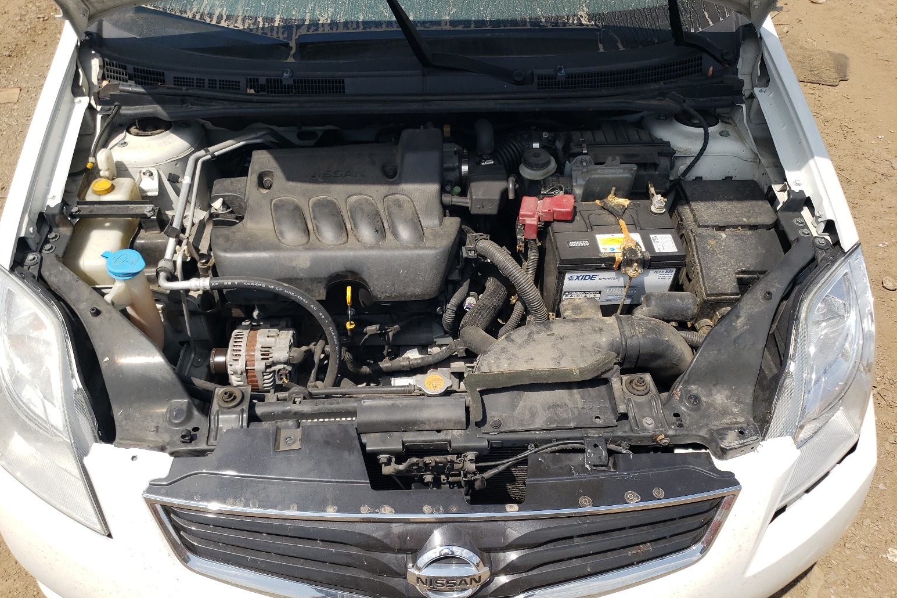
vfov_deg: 46.4
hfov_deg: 65.5
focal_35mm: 28
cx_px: 438
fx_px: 698
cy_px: 306
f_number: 1.5
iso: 50
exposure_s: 1/3333
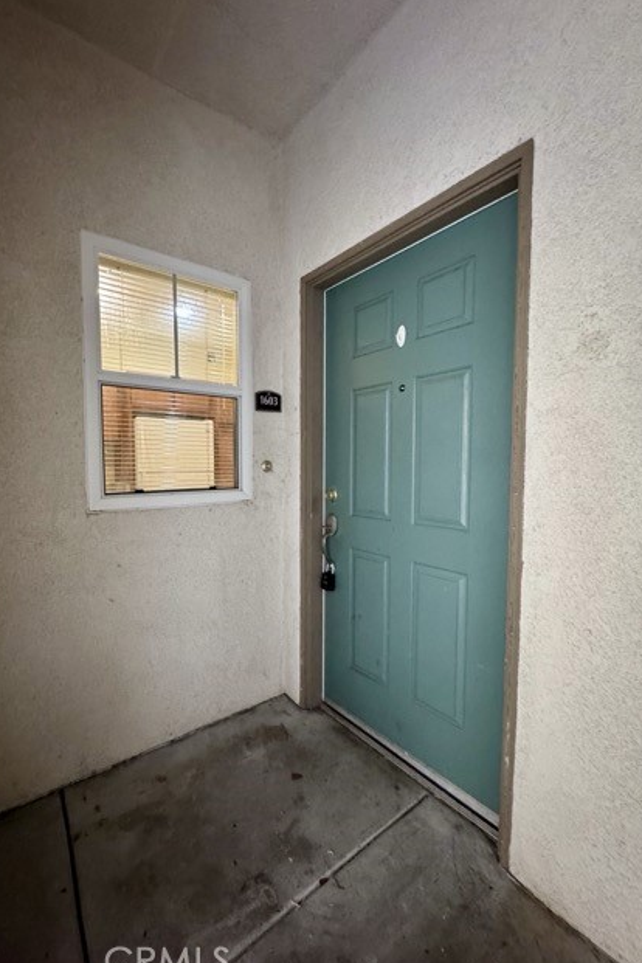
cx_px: 279
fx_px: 401
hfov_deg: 77.0
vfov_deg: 100.4
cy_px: 487
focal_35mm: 15
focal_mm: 2.22
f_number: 2.2
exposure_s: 1/40
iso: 1000
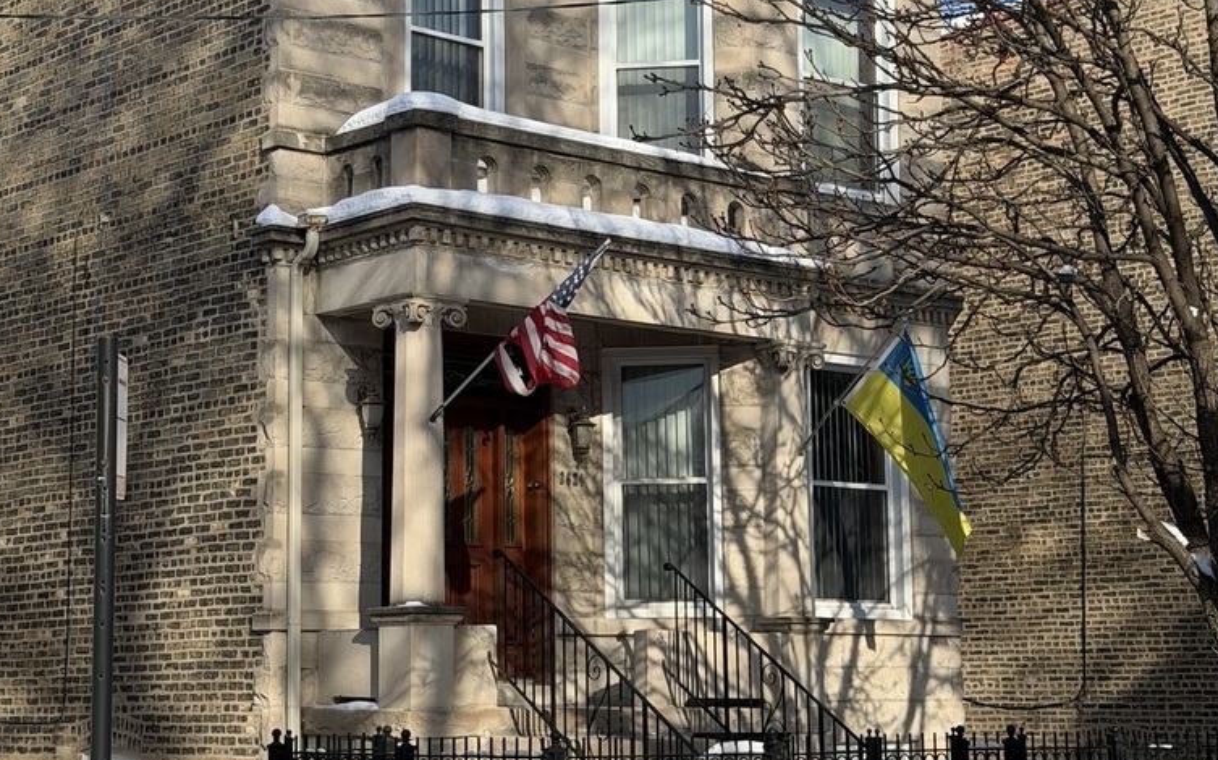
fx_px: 2422
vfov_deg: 17.8
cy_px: 312
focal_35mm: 73
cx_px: 621
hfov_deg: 28.2
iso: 64
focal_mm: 6.76
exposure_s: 1/3891
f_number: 1.78
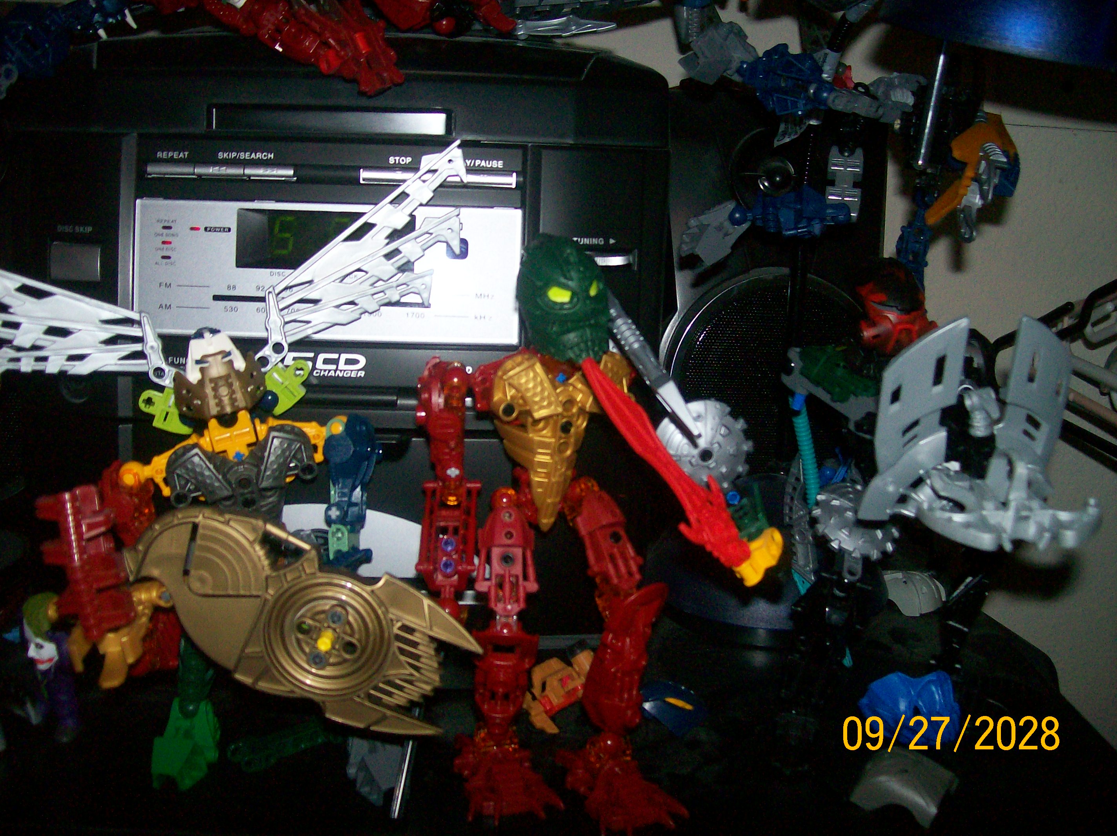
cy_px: 418
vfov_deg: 39.6
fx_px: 1161
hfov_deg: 51.4
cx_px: 558
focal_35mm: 36
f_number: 2.7
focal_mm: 6
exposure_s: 1/64
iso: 140
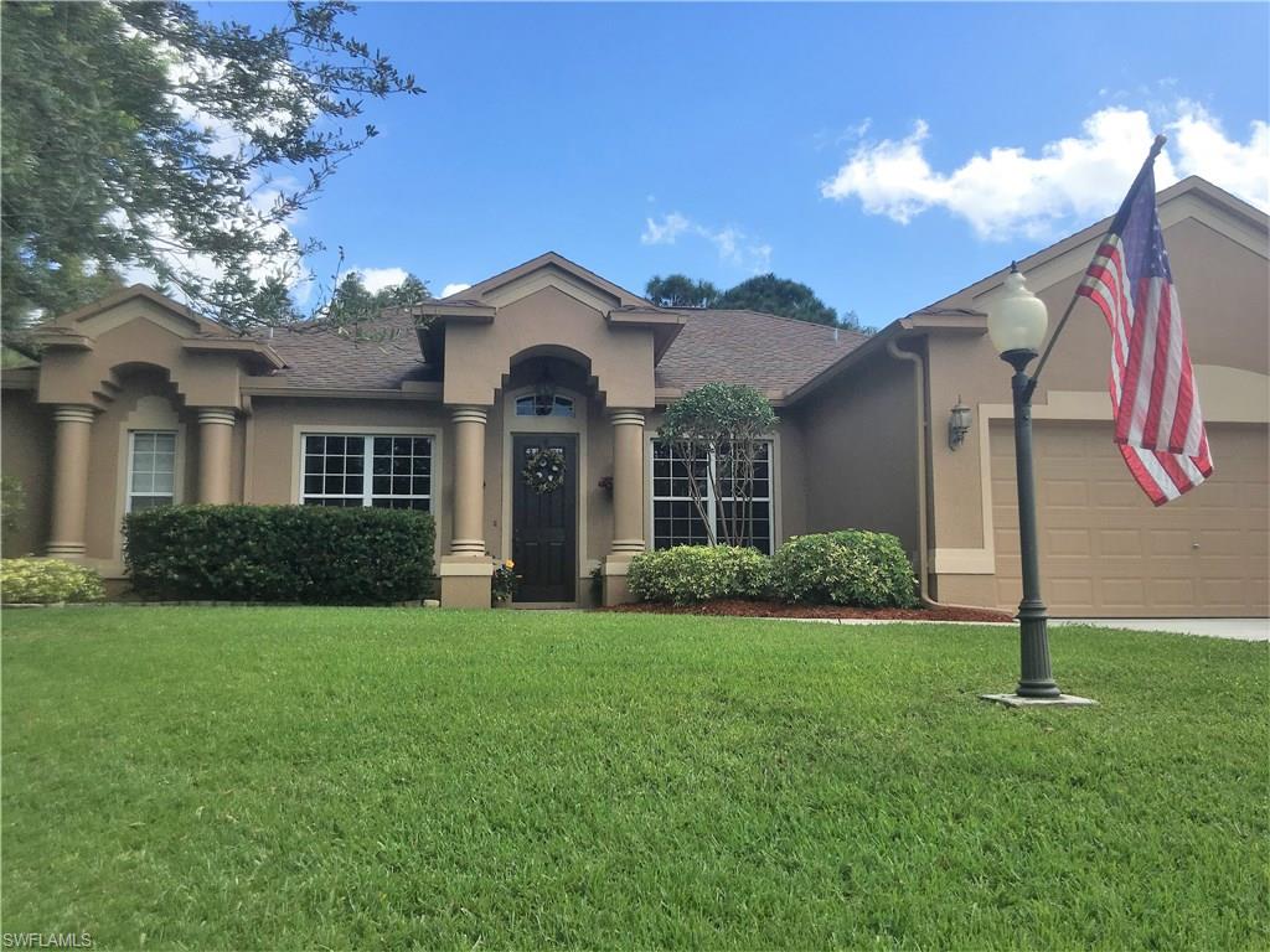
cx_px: 635
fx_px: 1064
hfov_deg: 61.7
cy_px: 476
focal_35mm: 29
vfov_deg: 48.2
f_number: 2.2
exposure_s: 1/1202
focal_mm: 4.15
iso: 25
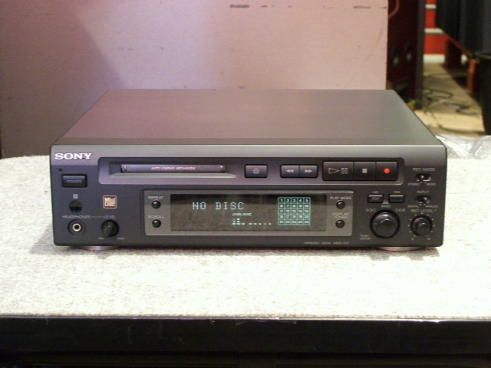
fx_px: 965
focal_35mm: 68
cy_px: 184
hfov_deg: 28.6
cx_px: 246
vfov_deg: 21.6
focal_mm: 14.2
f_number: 4
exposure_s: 1/40
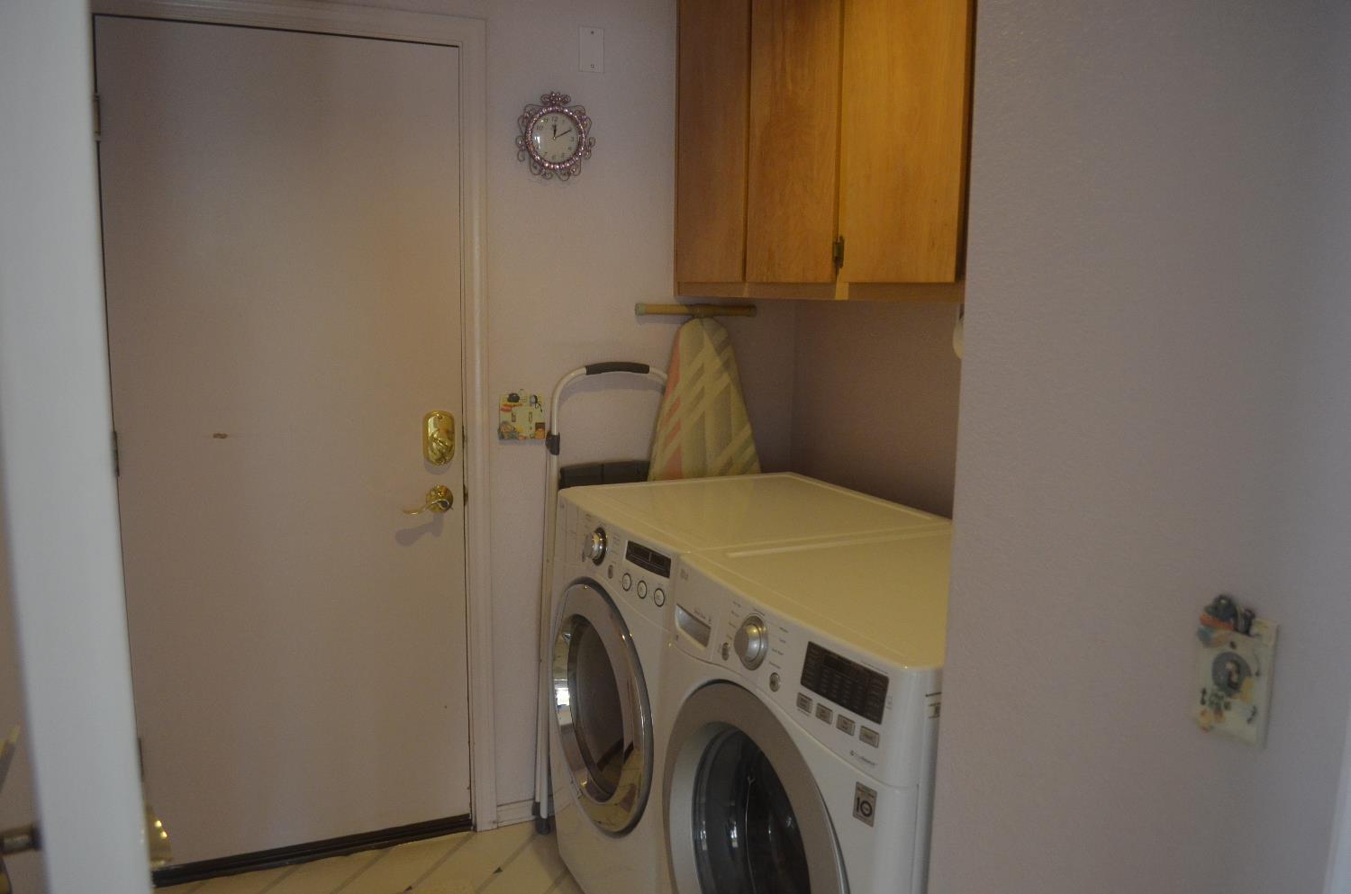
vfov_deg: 47.7
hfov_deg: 67.5
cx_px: 676
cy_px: 447
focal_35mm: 27
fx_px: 1011
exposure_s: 1/30
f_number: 3.5
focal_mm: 18
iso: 1400
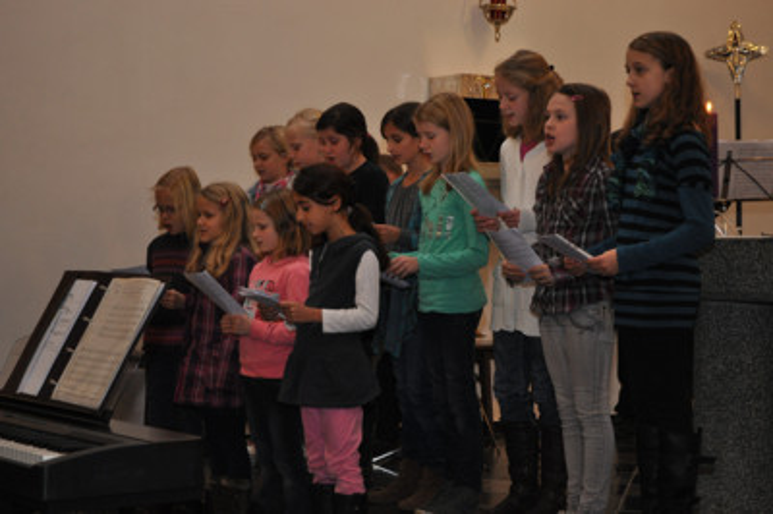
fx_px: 1770
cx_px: 386
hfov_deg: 24.6
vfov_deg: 16.5
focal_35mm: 82
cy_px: 257
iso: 800
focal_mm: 55
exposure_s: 1/60
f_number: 5.6
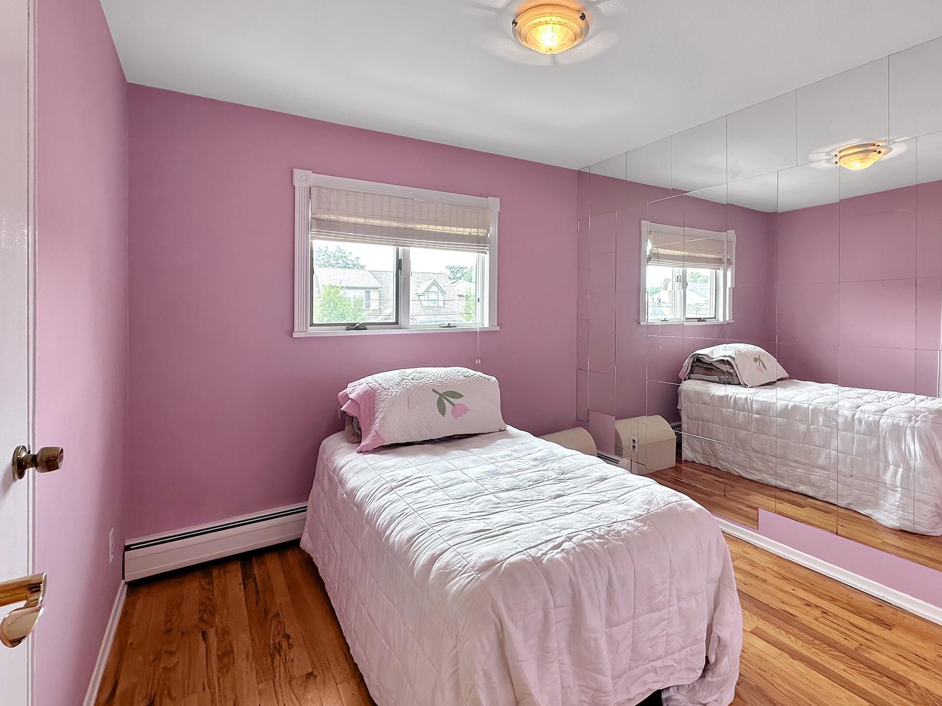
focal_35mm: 17
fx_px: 463
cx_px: 544
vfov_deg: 74.7
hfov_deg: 90.3
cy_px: 369
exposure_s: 1/120
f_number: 2.2
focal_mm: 2.22
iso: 64
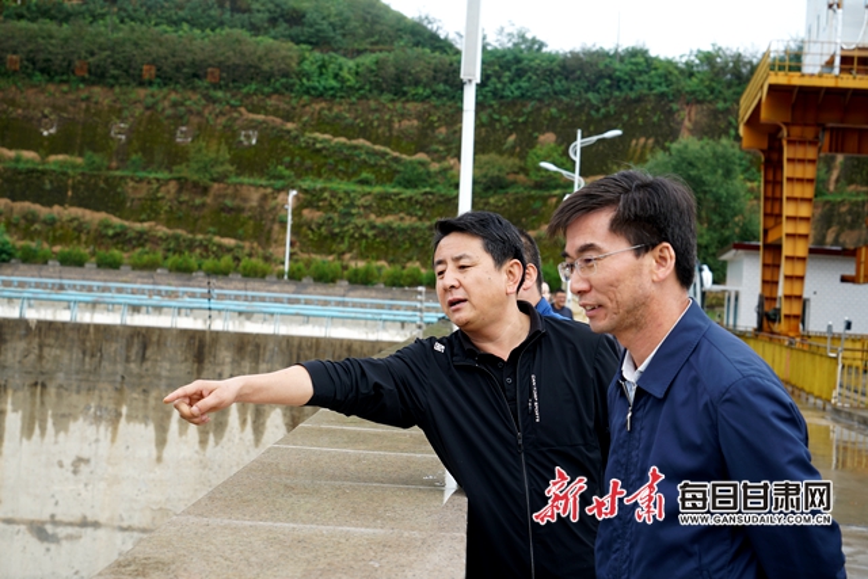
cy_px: 290
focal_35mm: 59
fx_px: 1423
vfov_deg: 23.0
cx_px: 434
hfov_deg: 33.9
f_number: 7.1
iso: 100
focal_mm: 59
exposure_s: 1/100
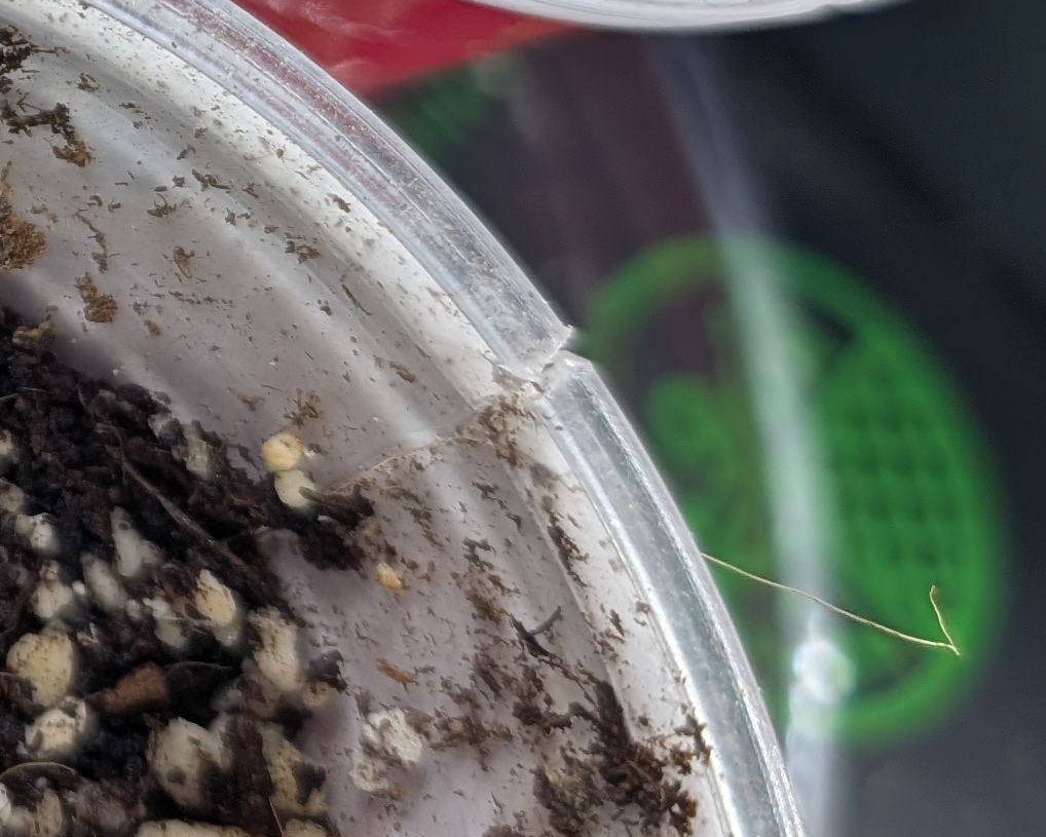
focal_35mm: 94
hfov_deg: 17.7
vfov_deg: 15.5
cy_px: -284
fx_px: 2911
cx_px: -641
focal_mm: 6.9
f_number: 1.68
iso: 40
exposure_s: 1/292
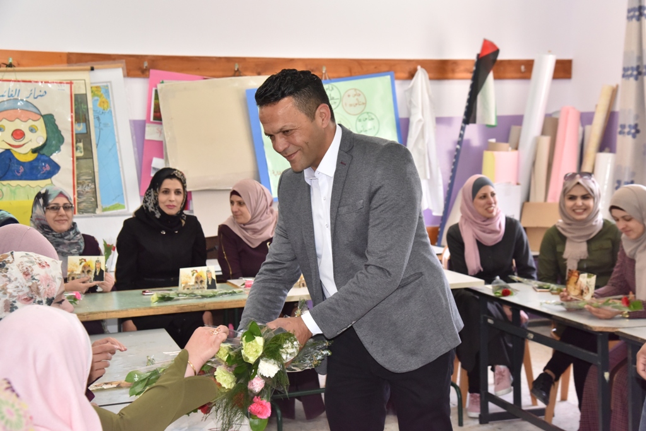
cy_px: 216
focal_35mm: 55
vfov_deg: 24.6
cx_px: 323
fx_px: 987
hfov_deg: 36.2
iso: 2500
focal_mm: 55
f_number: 7.1
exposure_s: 1/250
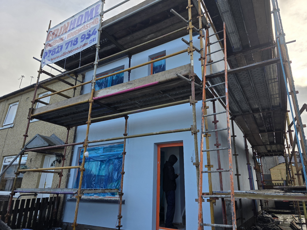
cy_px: 115
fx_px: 204
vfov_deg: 58.9
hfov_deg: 73.9
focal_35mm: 23
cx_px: 154
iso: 80
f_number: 1.7
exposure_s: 1/2000
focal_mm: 6.3
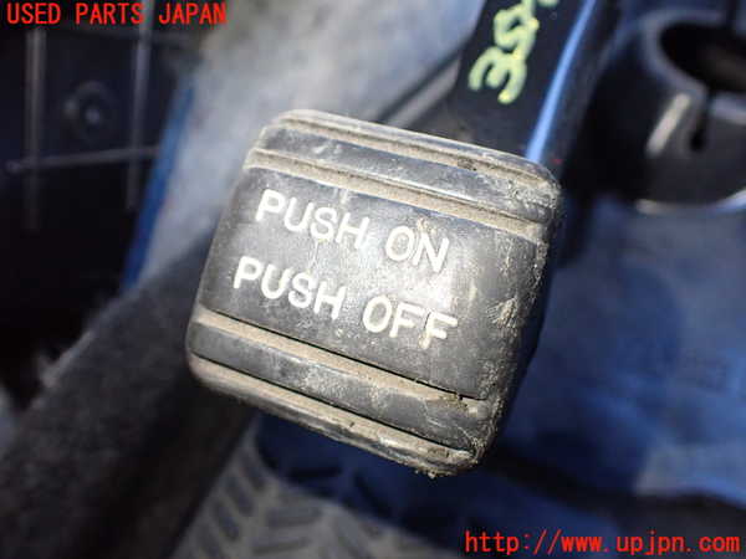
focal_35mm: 30
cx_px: 373
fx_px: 647
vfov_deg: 46.8
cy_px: 280
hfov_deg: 60.0
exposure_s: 1/125
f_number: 2.3
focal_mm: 5.4
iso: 800
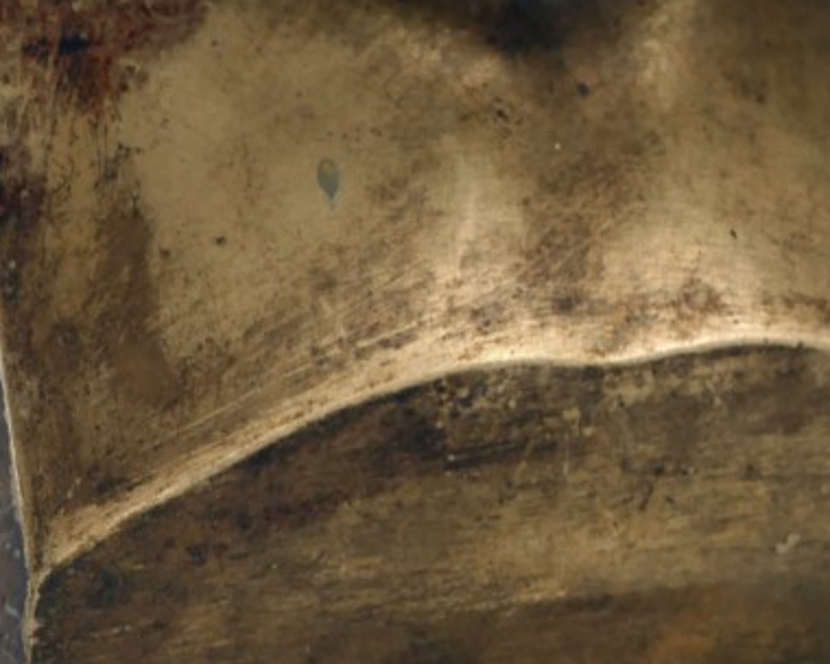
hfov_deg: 6.3
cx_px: 477
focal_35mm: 306
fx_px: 7517
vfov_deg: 5.0
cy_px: -332
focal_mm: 55
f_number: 8
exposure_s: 1/100
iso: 200
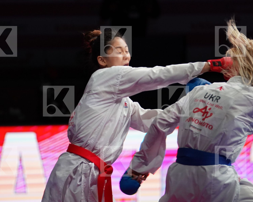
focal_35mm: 279
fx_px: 2089
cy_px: 101
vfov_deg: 5.5
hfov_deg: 6.9
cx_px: 116
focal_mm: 165
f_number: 2.8
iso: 2000
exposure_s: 1/1000
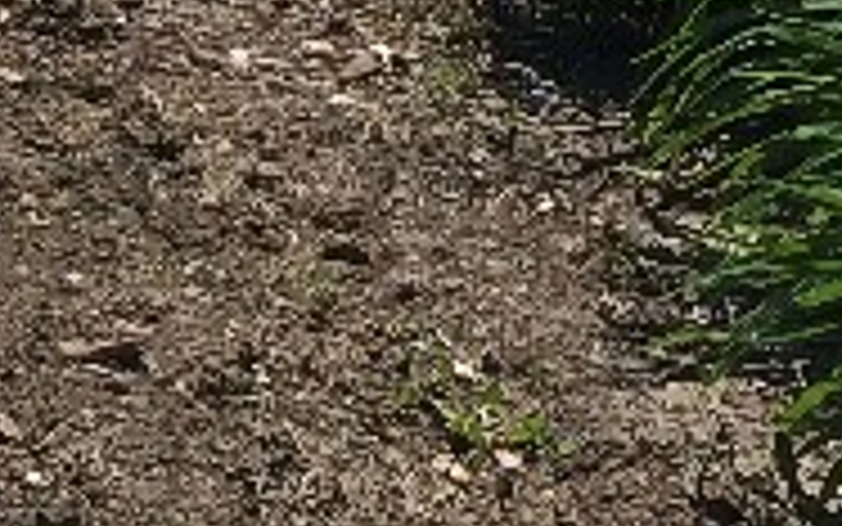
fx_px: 5279
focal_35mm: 230
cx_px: -878
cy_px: -31
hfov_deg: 8.6
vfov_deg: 5.7
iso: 32
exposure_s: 1/2933
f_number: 2.2
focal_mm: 4.2
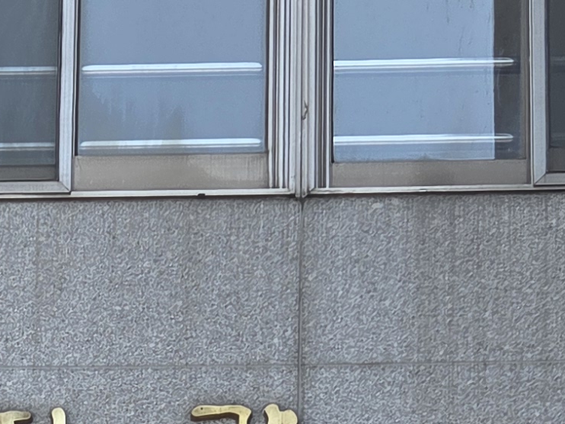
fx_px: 2023
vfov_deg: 10.2
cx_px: 26
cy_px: 1071
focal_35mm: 124
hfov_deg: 15.7
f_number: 1.8
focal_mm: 5.4
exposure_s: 1/1058
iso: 80
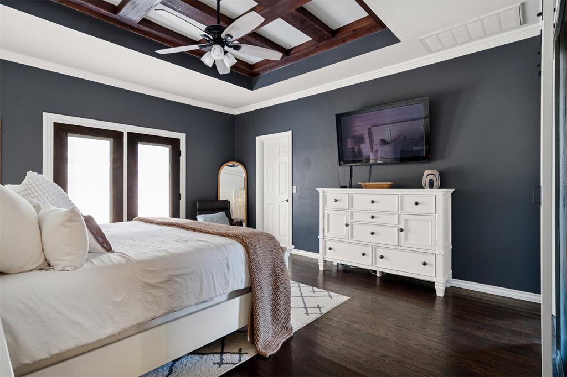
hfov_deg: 90.0
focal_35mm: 18
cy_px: 188
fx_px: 283
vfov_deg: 67.3
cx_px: 284
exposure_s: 1/3.33
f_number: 7.1
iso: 200
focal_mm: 18
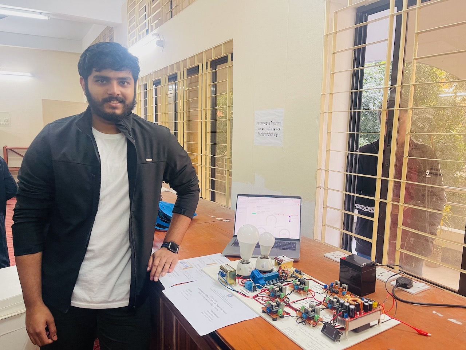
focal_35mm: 25
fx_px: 337
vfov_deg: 54.9
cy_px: 175
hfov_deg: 69.4
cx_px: 233
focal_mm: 5.1
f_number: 1.6
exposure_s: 1/50
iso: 160
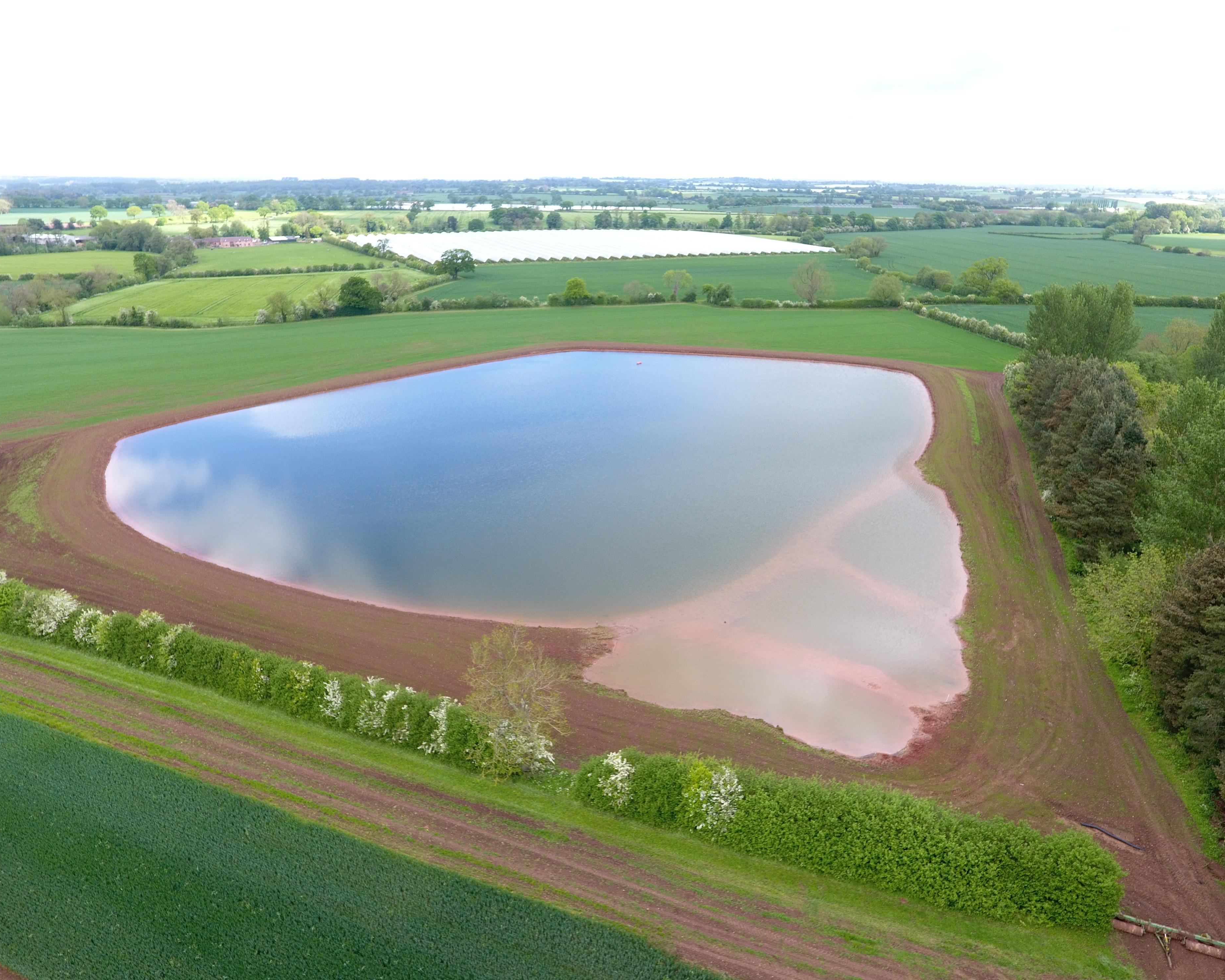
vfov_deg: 65.5
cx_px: 650
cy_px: 489
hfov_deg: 77.5
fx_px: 761
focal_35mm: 21
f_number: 2.8
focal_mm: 3.61
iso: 100
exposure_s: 1/184
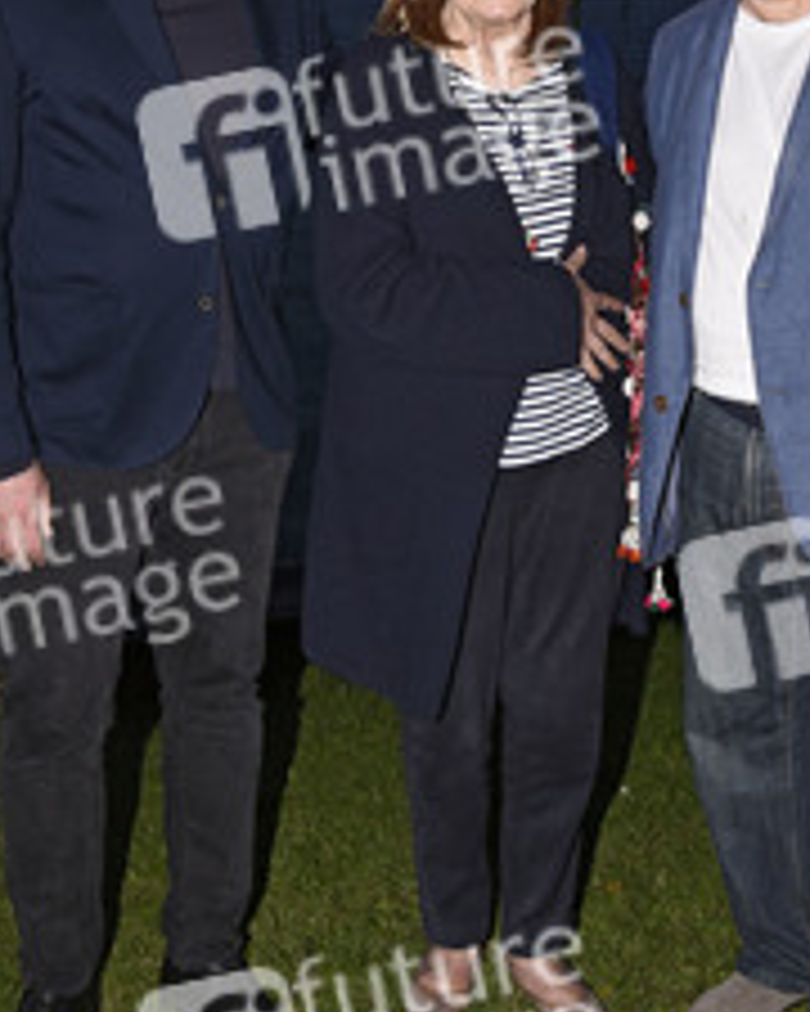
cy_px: 360
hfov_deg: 30.1
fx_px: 1498
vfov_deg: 37.0
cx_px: 500
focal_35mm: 50
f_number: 6.3
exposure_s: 1/160
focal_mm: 30
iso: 1000
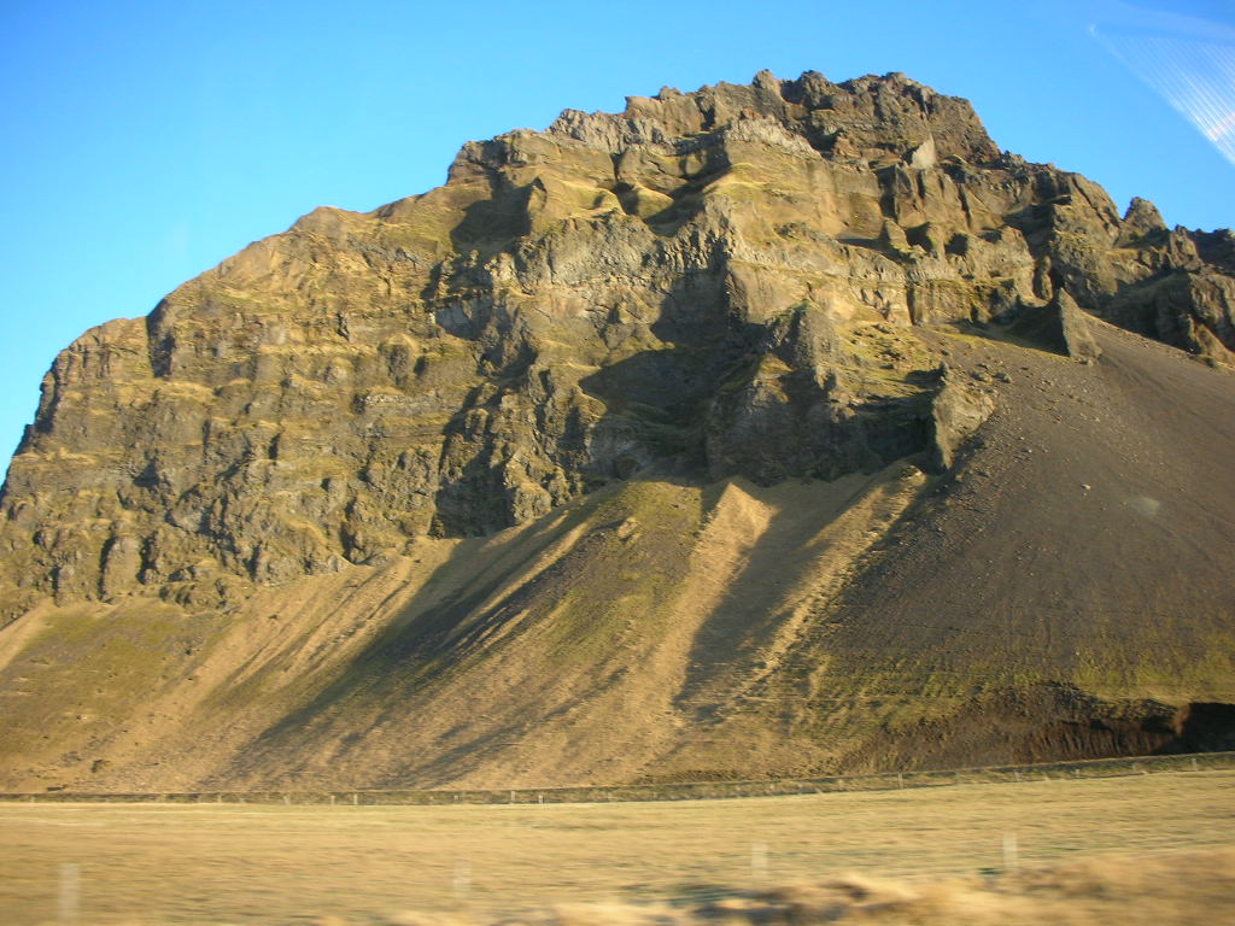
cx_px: 618
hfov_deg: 52.6
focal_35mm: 35
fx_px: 1249
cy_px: 463
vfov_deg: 40.7
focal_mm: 5.8
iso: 50
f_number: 3
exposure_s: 1/96.3
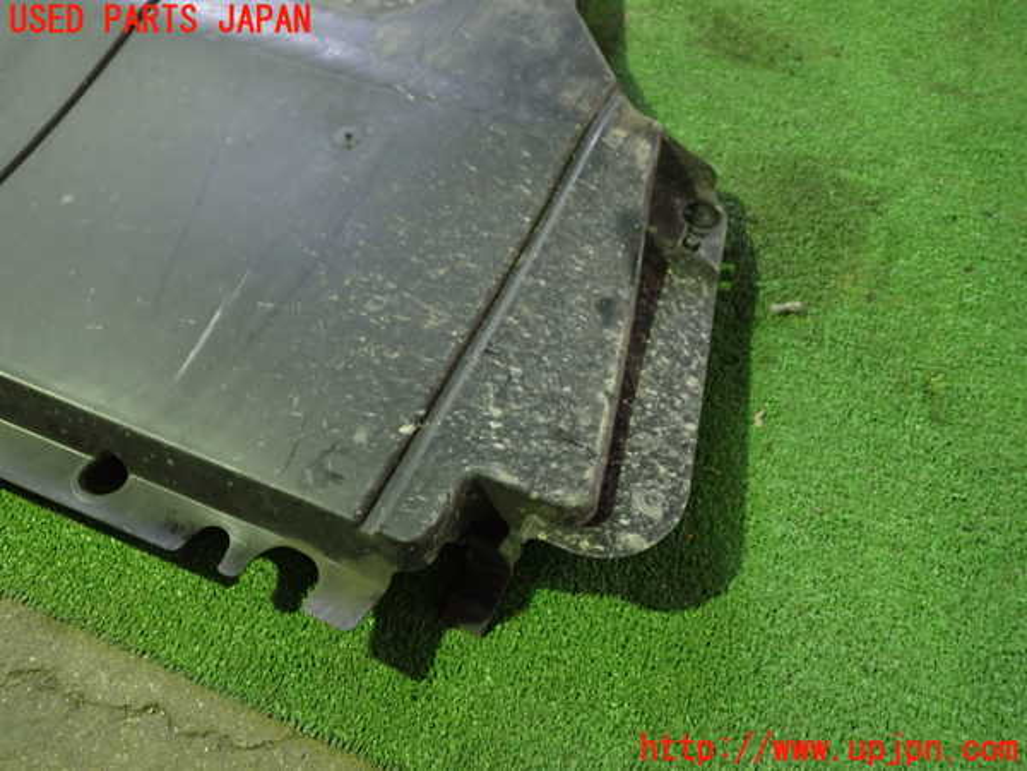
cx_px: 514
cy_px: 386
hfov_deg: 60.0
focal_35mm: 30
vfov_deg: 46.8
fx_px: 890
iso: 640
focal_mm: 5.4
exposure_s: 1/30
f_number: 2.3
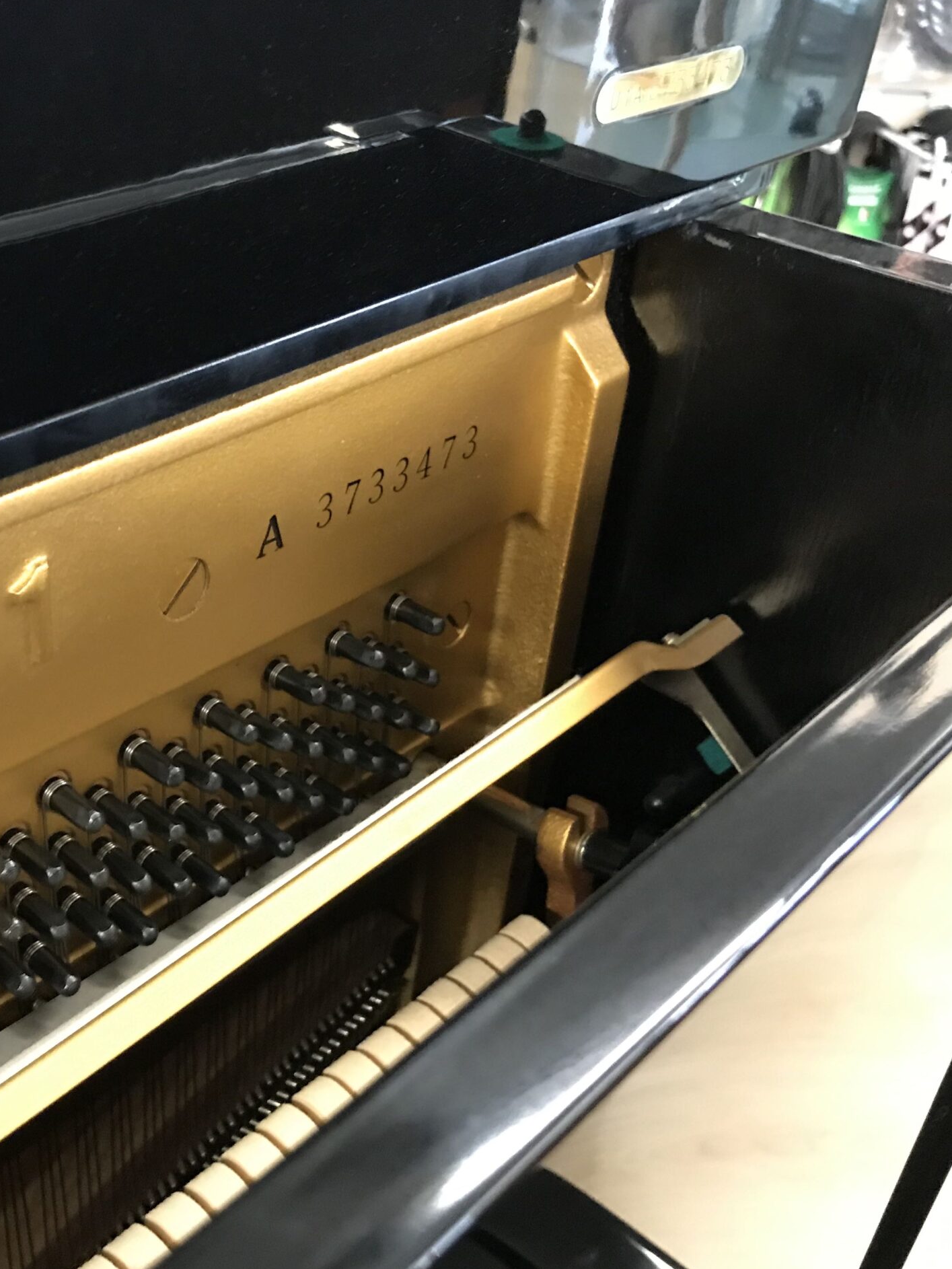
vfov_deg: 49.0
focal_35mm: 38
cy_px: 630
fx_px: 1393
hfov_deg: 36.9
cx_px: 243
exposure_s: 1/6
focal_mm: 3.99
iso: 100
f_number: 1.8
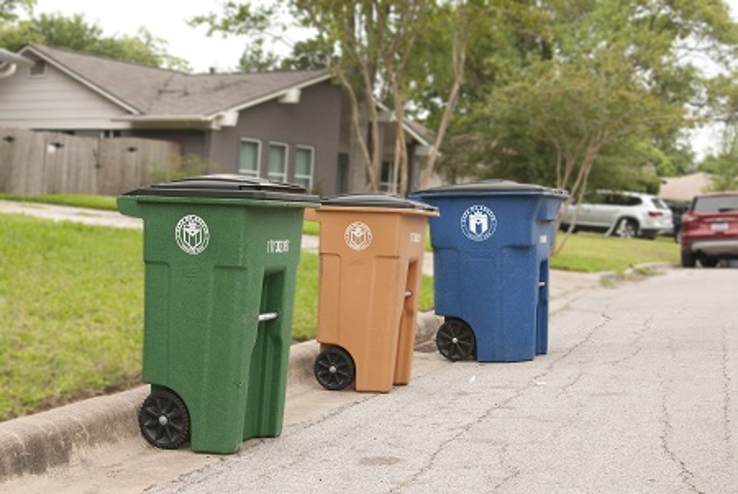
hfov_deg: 38.8
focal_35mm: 51
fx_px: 1046
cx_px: 369
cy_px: 247
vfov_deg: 26.5
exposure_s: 1/160
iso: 400
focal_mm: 34
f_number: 6.3
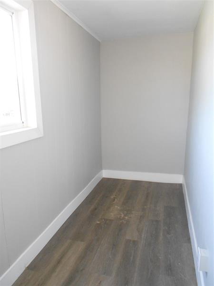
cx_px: 107
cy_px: 143
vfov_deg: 67.3
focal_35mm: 26
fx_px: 214
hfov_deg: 53.1
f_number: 3.2
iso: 400
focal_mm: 4.6
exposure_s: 1/30
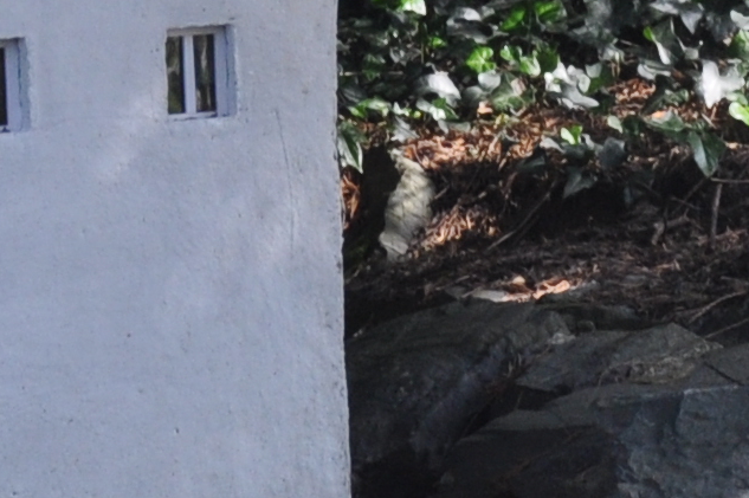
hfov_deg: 2.9
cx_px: 714
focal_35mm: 711
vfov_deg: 1.9
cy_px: 1
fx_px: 14781
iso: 400
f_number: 5.3
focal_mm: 70
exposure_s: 1/125
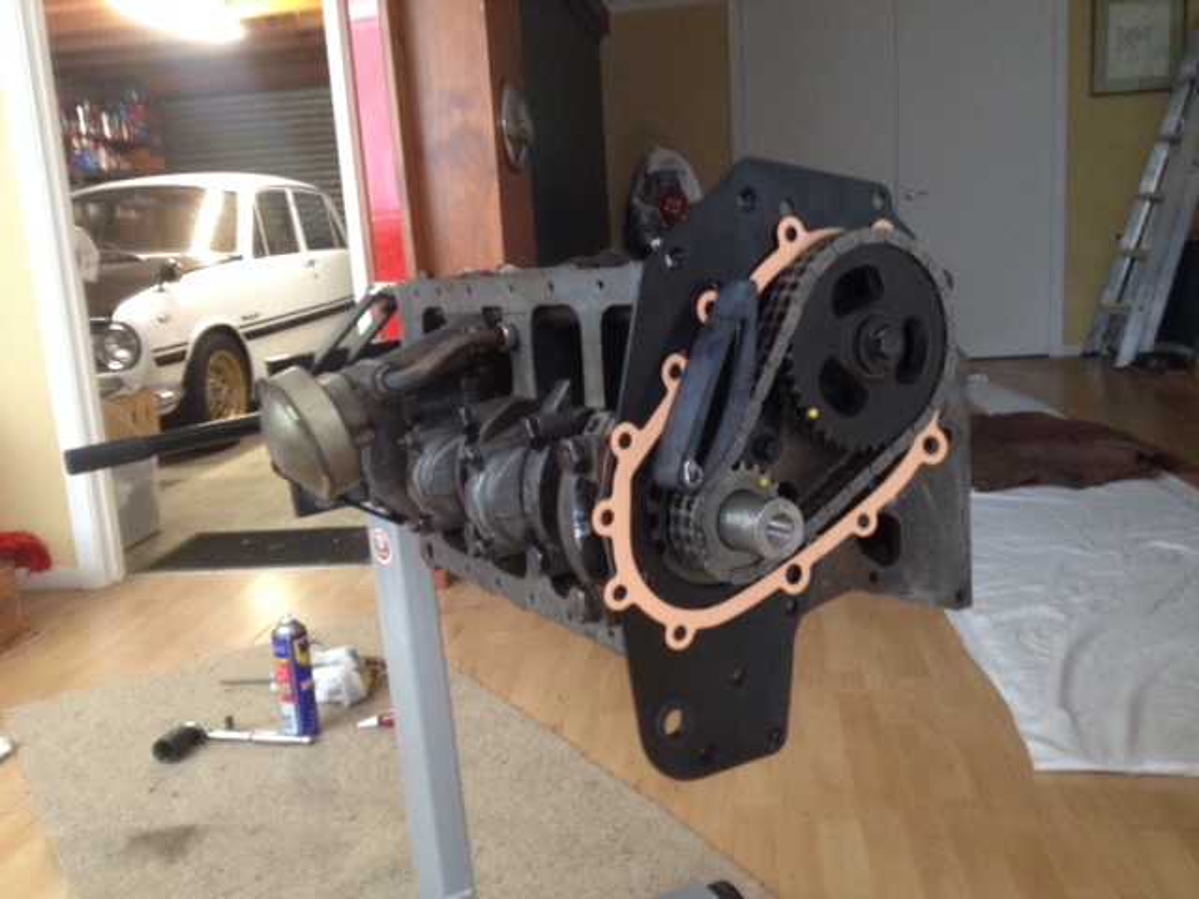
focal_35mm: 35
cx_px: 600
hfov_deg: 52.6
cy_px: 450
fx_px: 1212
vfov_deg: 40.7
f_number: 2.4
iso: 250
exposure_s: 1/20
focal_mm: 4.28
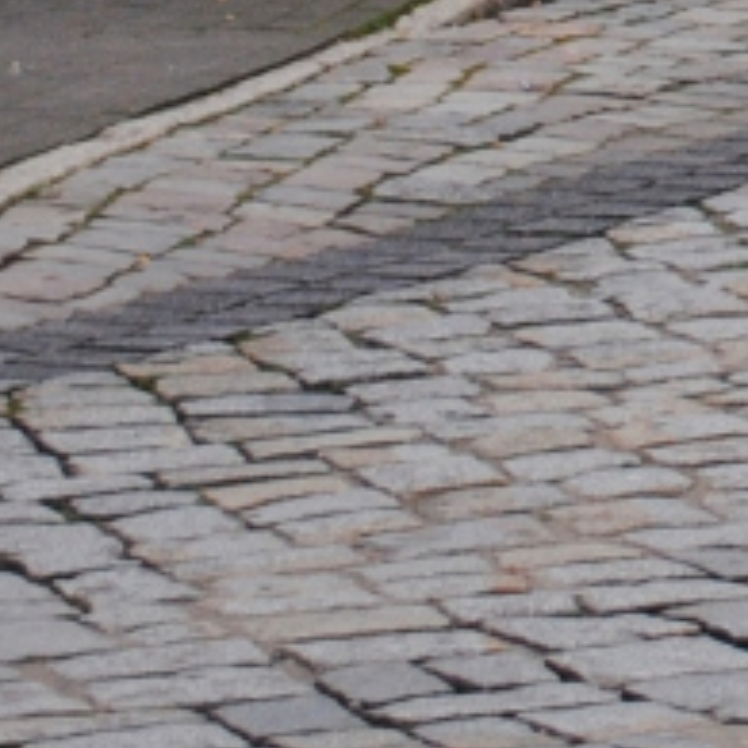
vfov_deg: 5.5
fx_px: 7505
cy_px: -890
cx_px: 1546
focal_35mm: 307
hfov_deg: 5.6
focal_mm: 36
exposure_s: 1/125
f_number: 5
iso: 320
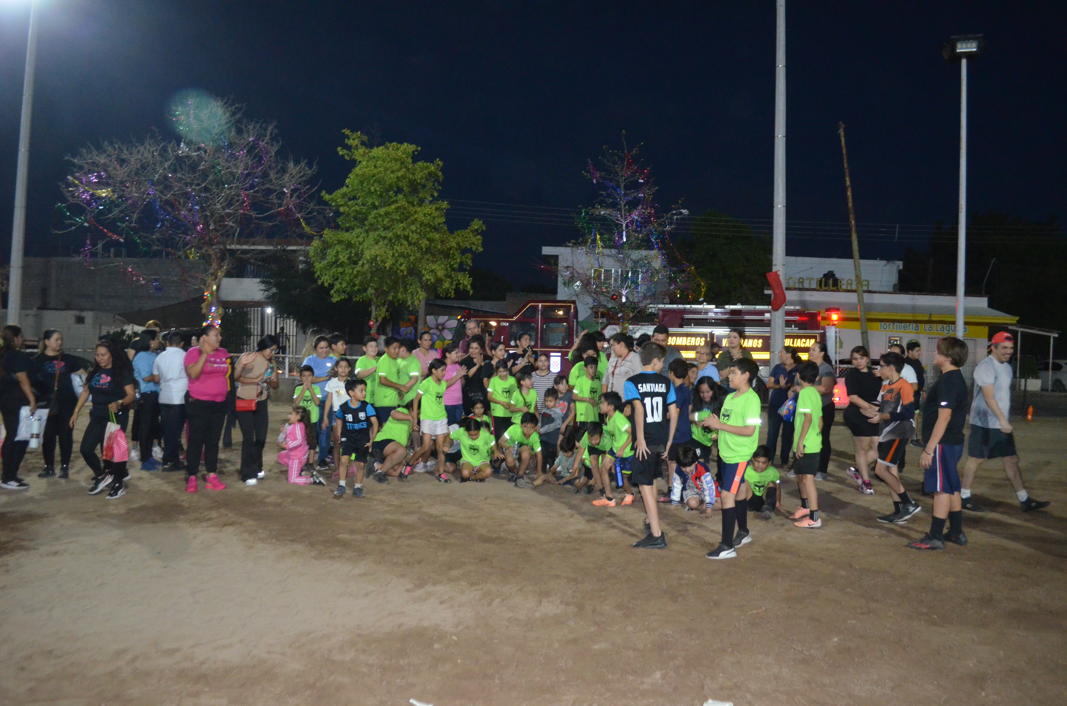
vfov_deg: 47.7
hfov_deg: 67.5
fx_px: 799
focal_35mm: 27
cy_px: 353
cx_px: 534
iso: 3200
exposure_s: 1/60
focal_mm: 18
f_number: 3.5
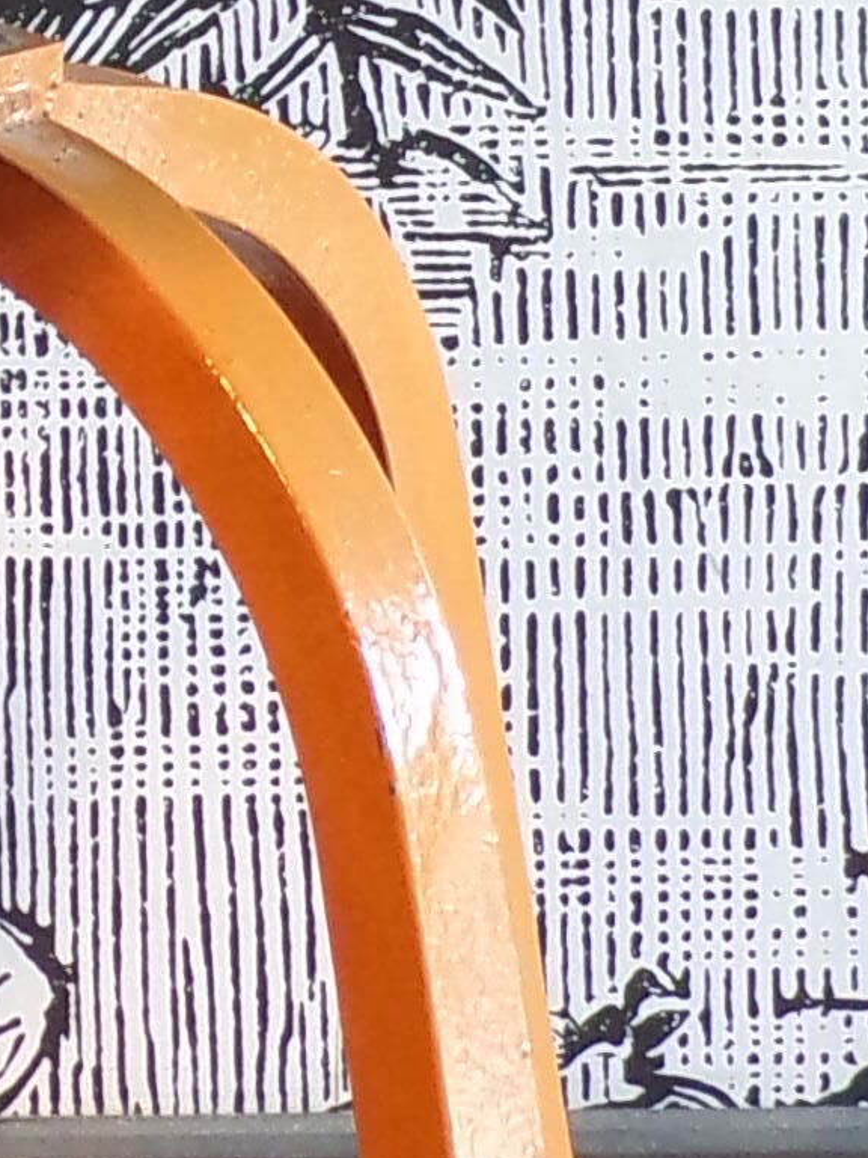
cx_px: 304
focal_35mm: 144
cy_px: 57
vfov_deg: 13.6
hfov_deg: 10.3
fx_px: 4814
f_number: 3
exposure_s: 1/25
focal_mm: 4.3
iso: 200
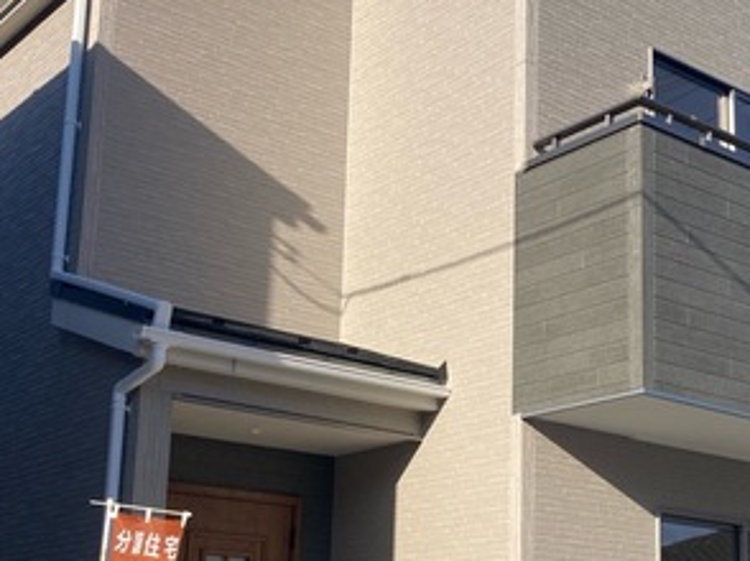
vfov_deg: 23.8
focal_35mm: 61
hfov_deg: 31.4
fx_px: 1321
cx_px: 510
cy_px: 413
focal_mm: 3.99
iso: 20
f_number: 1.8
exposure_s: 1/2088
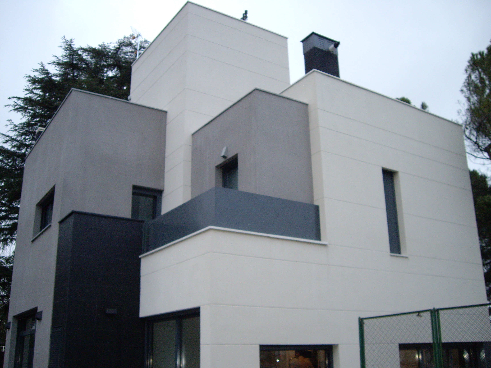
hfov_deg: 49.0
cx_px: 246
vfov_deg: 37.7
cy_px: 184
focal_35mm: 38
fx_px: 539
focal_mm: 6.2
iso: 200
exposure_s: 1/40
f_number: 2.7
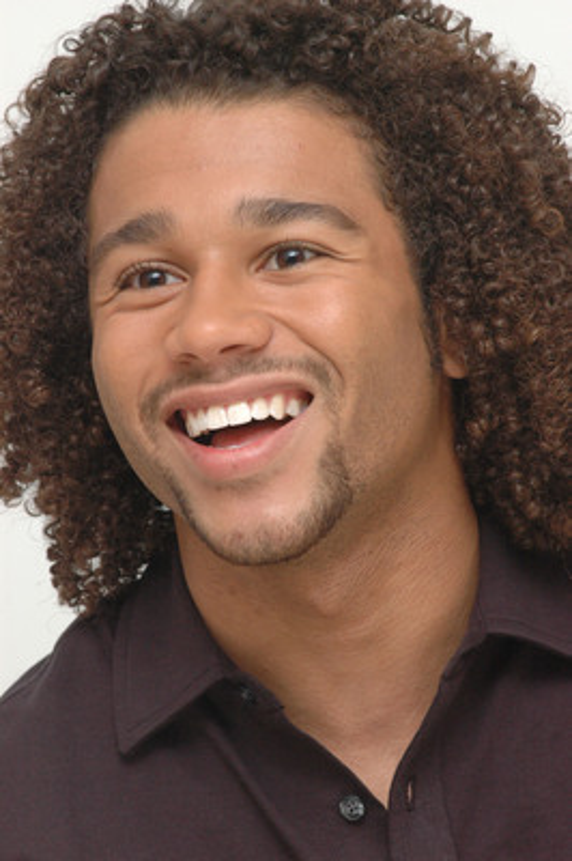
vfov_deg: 9.5
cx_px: 286
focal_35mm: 218
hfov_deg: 6.3
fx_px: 5192
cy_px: 430
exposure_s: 1/400
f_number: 8
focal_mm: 145
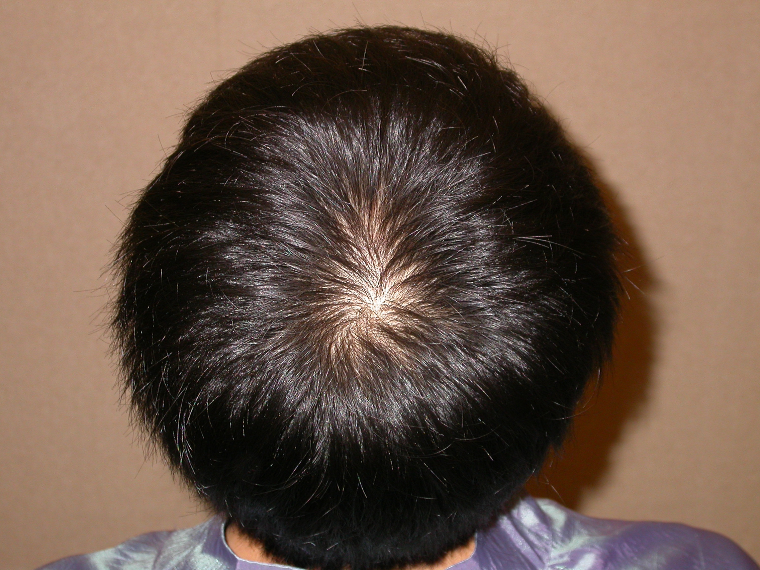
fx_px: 1756
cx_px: 380
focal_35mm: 80
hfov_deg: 24.4
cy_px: 285
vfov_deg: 18.4
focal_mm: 16.7
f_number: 3.5
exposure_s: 1/60.3
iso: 100
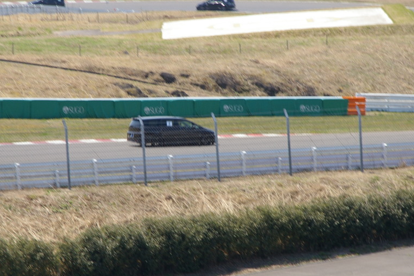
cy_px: 137
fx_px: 3307
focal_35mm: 288
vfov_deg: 4.8
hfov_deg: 7.2
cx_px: 196
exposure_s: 1/350
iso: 200
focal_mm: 143
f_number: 9.5
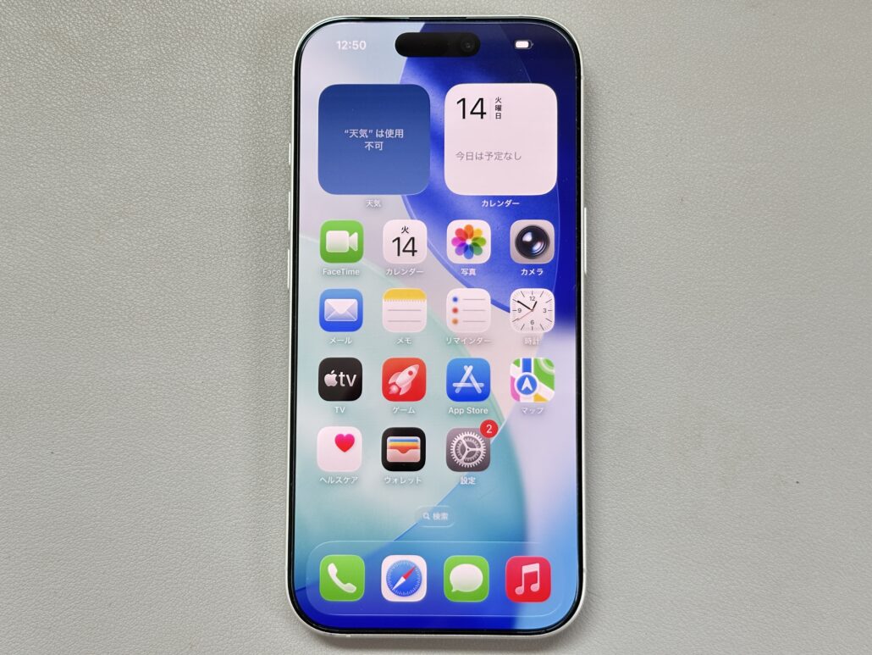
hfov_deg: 39.6
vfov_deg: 30.3
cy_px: 328
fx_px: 1209
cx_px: 436
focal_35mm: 48
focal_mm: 6.86
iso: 160
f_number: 1.78
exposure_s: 1/60
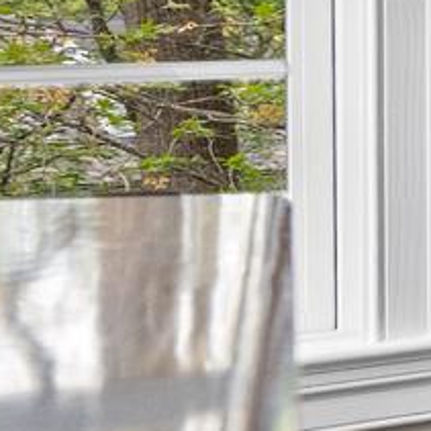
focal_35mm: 99
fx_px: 1395
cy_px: 73
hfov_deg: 6.6
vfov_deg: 17.4
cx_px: 2037
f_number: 4
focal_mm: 12
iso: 800
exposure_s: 1/50
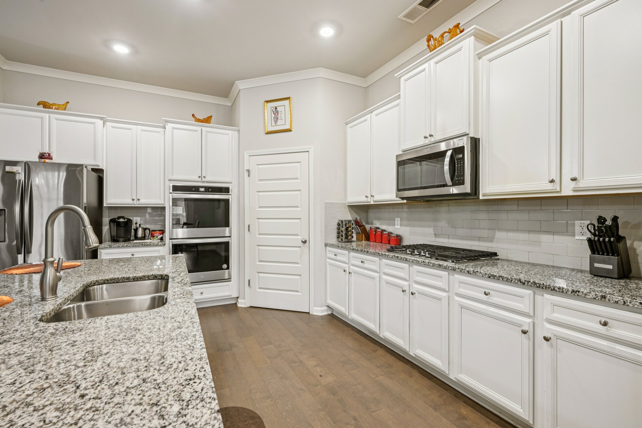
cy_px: 214
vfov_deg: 73.7
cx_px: 321
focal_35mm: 16
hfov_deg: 96.7
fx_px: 285
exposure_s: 1/20
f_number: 8
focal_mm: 16
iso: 400
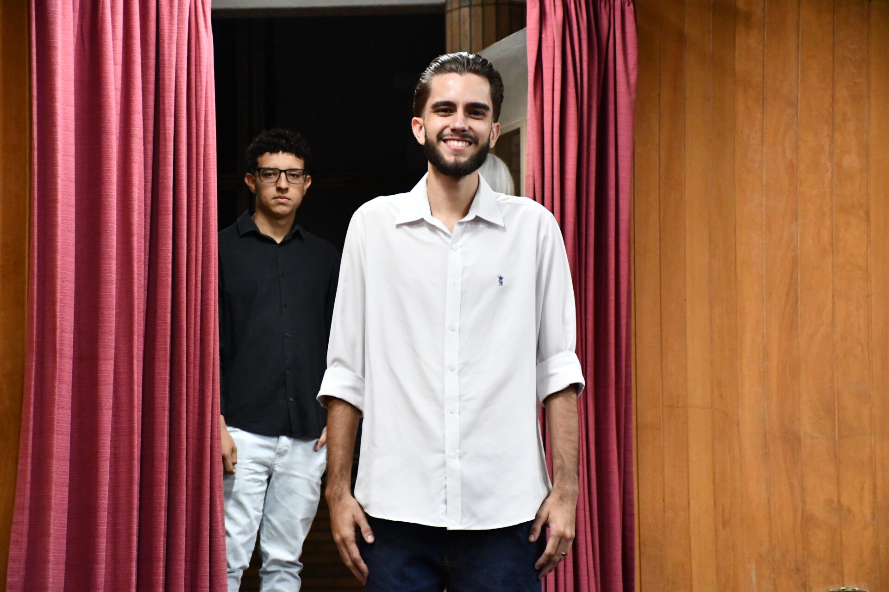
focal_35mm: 99
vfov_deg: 13.8
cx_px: 444
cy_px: 296
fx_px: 2445
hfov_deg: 20.6
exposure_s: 1/125
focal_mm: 66
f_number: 5
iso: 7200
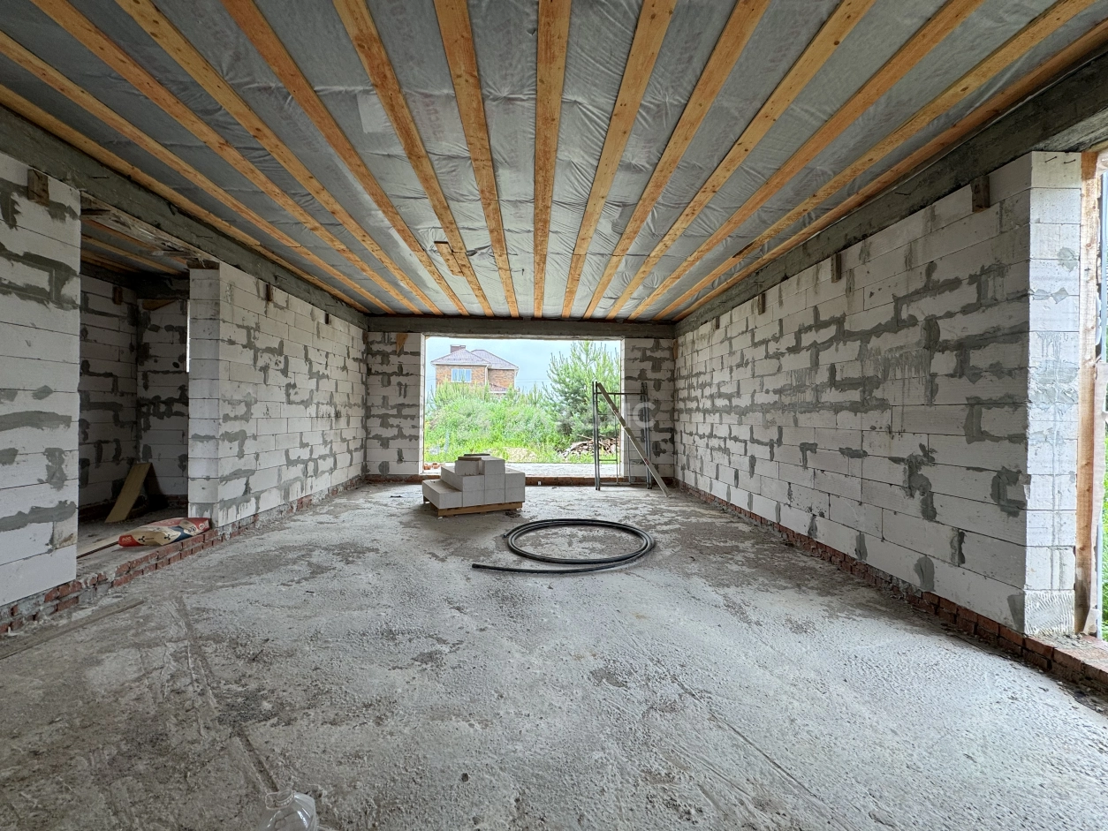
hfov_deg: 102.1
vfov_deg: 85.7
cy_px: 416
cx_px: 554
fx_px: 448
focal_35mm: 14
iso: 40
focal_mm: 2.22
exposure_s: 1/173
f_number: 2.2
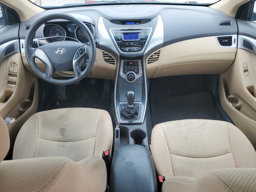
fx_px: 192
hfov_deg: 67.3
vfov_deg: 53.1
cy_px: 96
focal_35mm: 26
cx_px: 128
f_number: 1.5
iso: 50
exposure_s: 1/227
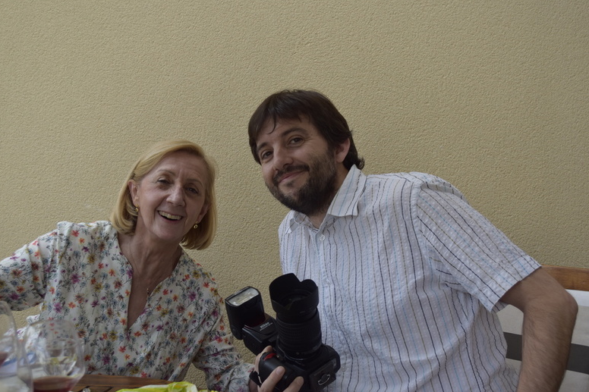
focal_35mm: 49
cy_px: 195
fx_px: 801
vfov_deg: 27.5
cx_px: 289
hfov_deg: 40.4
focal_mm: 32
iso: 200
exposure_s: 1/500
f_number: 4.8
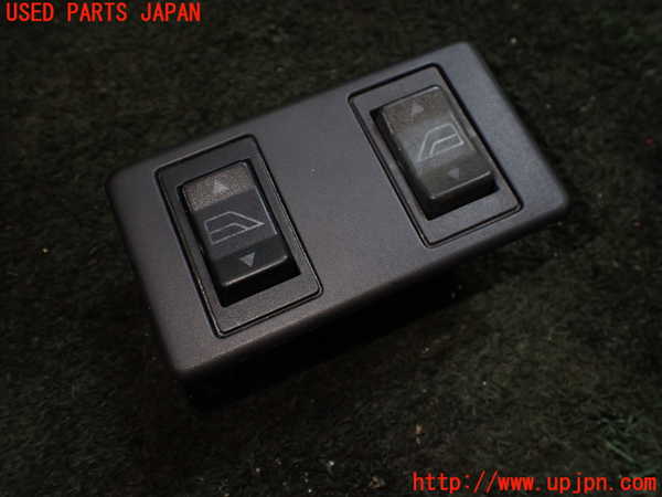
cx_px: 331
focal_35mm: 30
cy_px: 248
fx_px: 574
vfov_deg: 46.8
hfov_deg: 60.0
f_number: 2.3
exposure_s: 1/125
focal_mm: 5.4
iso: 250
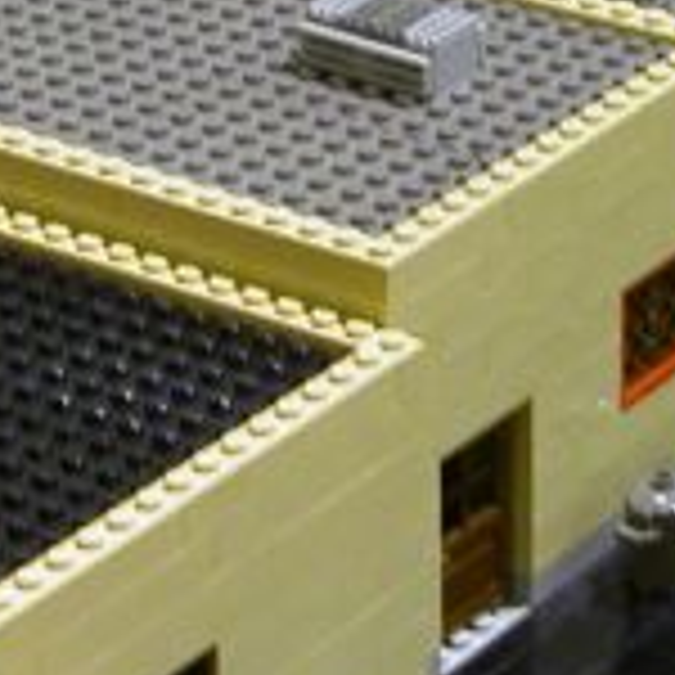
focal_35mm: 191
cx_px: 508
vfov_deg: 9.2
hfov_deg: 9.1
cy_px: 230
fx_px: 4214
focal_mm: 8.2
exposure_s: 1/4
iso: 200
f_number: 3.2
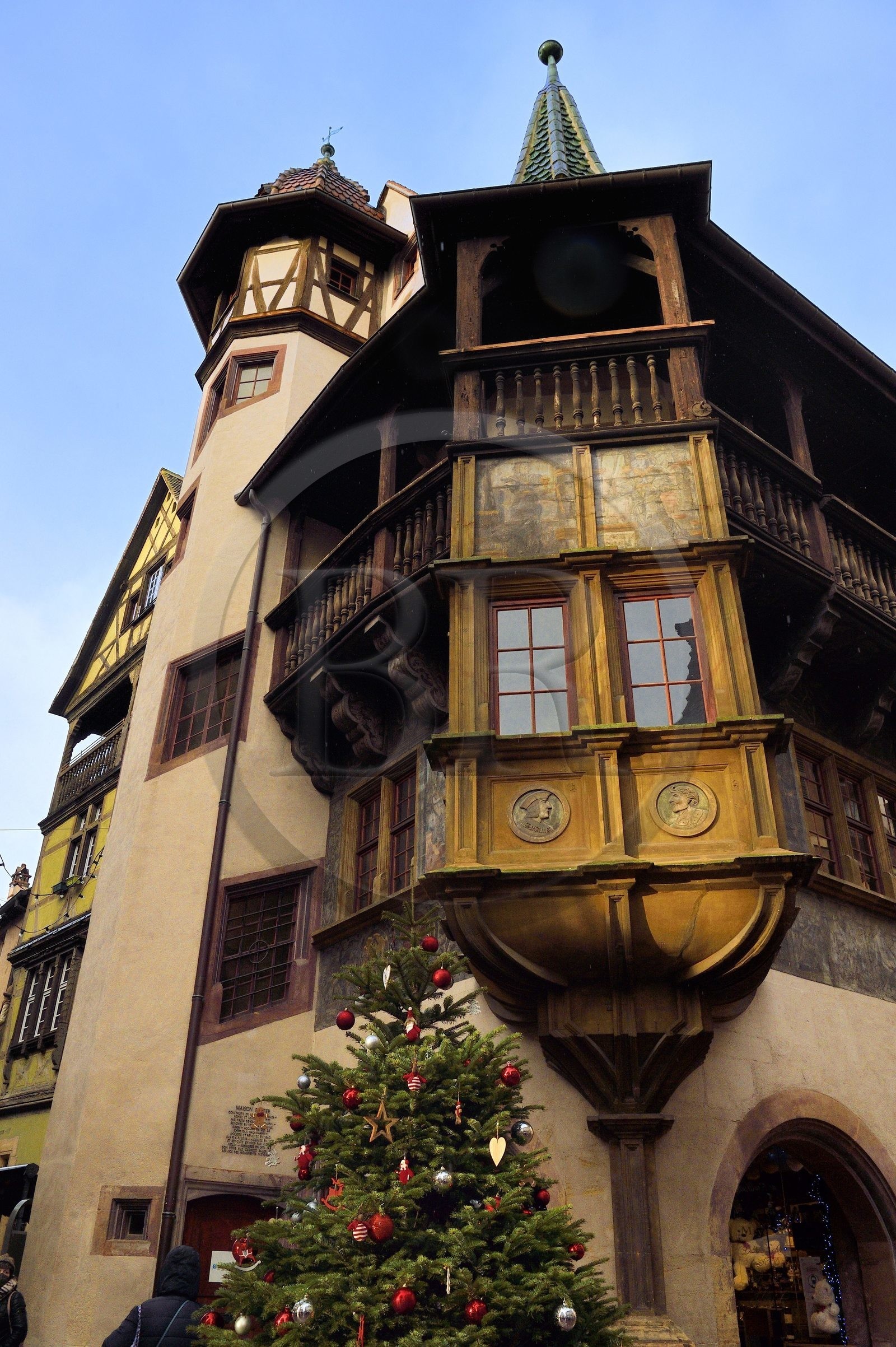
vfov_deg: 65.5
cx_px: 448
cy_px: 674
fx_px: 1047
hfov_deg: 46.3
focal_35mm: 28
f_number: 11
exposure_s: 1/800
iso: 1600
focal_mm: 28
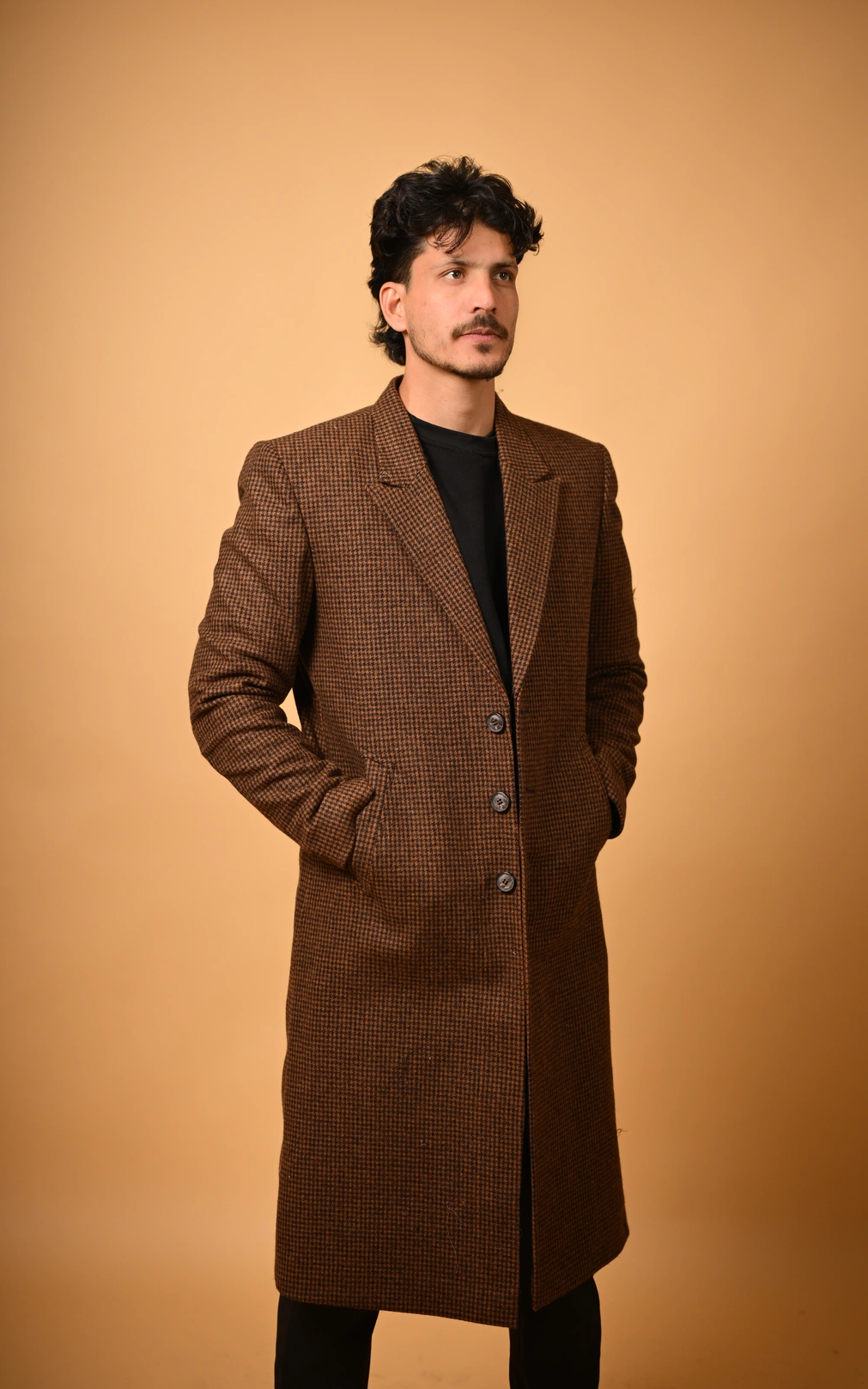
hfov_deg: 24.9
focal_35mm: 52
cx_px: 427
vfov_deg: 38.9
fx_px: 1968
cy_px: 683
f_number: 2.2
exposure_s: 1/1000
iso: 160
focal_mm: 50
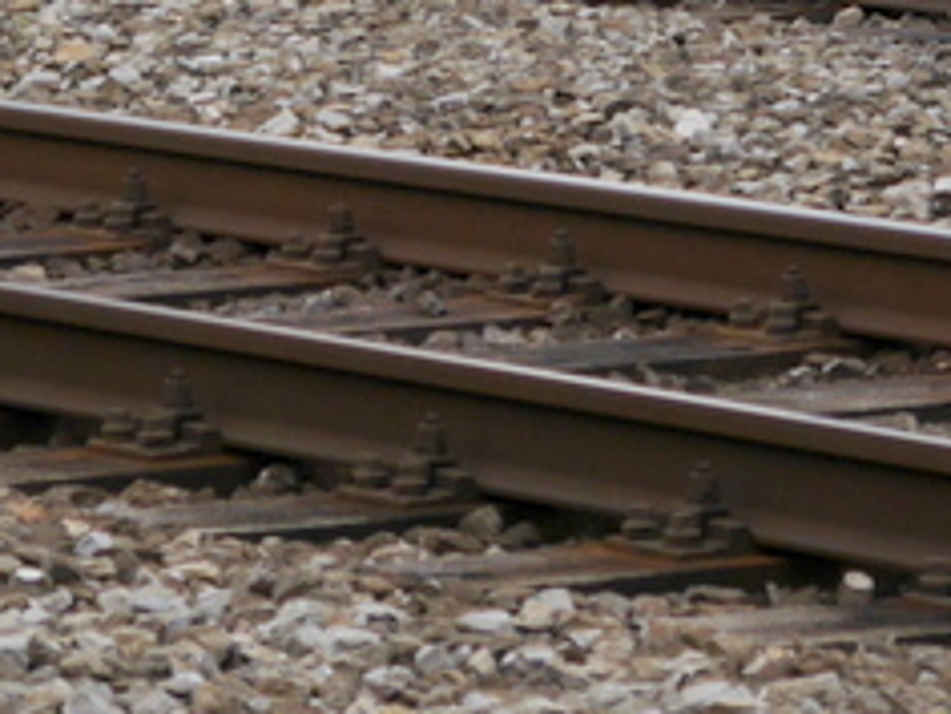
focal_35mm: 377
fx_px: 10357
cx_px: 391
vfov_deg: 3.9
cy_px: -1008
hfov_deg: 5.3
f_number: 5.6
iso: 160
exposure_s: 1/160
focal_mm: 37
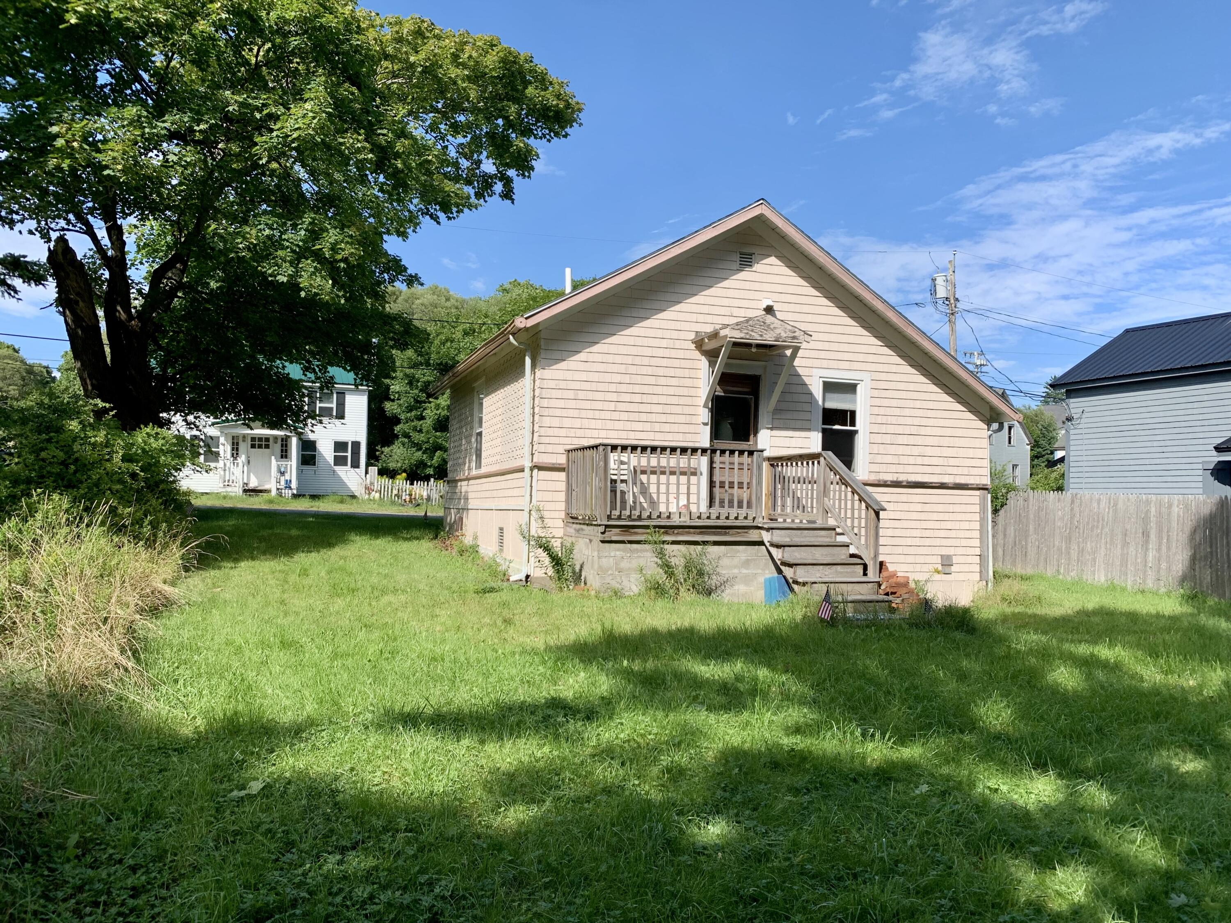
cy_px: 462
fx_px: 925
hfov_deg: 67.3
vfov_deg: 53.1
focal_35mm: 26
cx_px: 616
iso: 25
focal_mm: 4.25
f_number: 1.8
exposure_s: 1/1916
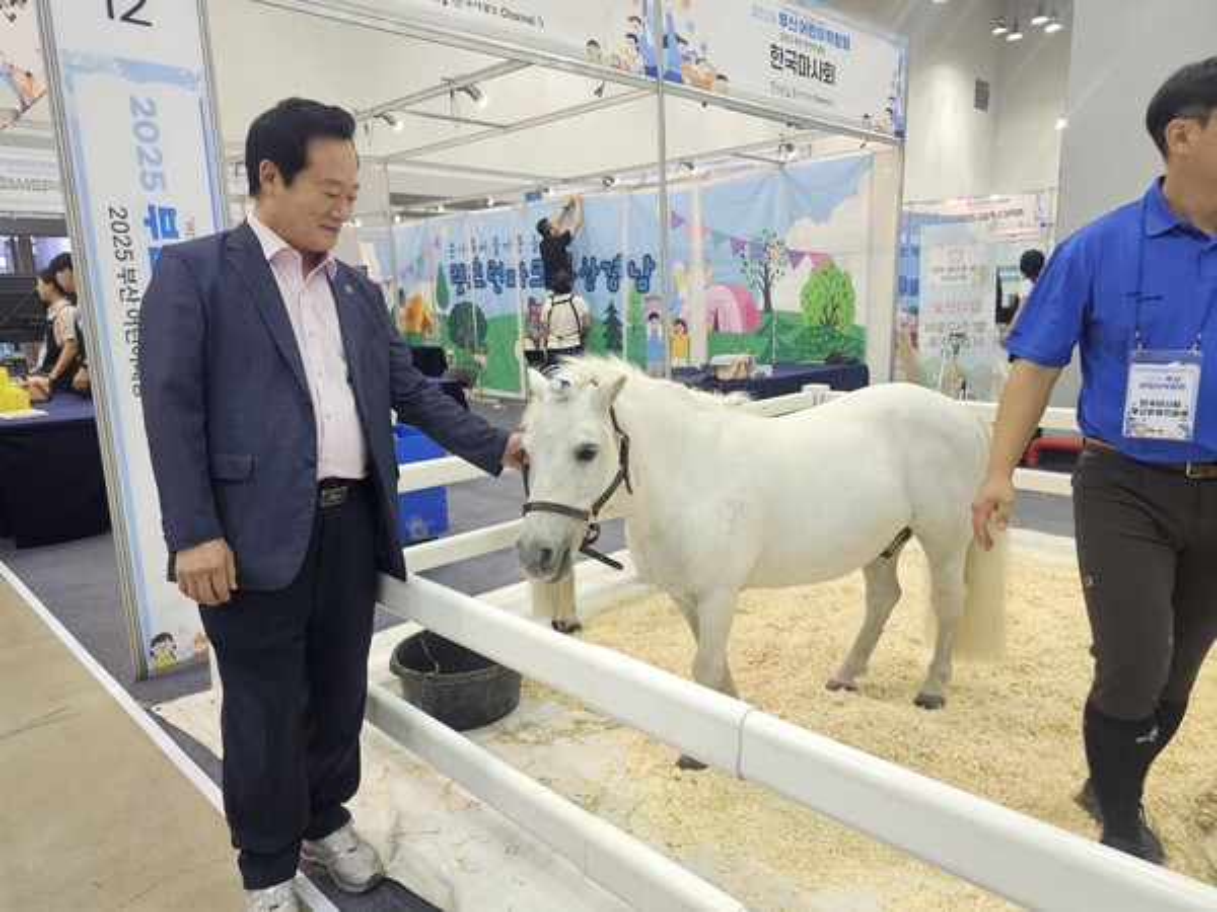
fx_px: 809
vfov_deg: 58.9
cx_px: 608
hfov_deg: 73.9
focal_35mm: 23
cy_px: 456
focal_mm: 6.3
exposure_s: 1/120
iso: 250
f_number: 1.7
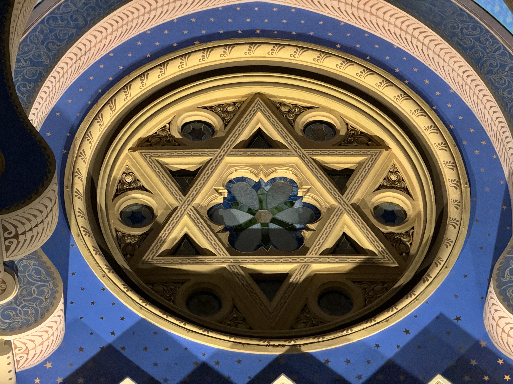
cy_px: 192
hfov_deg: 16.4
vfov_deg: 12.3
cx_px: 256
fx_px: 1778
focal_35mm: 120
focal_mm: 15.66
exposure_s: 1/25
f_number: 2.8
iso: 1000
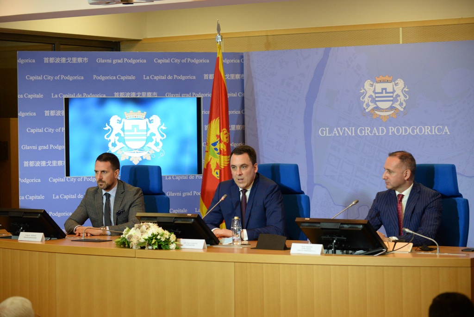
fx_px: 1344
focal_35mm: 102
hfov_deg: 20.0
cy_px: 158
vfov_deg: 13.4
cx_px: 237
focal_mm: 102
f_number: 4.5
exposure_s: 1/200
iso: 3200
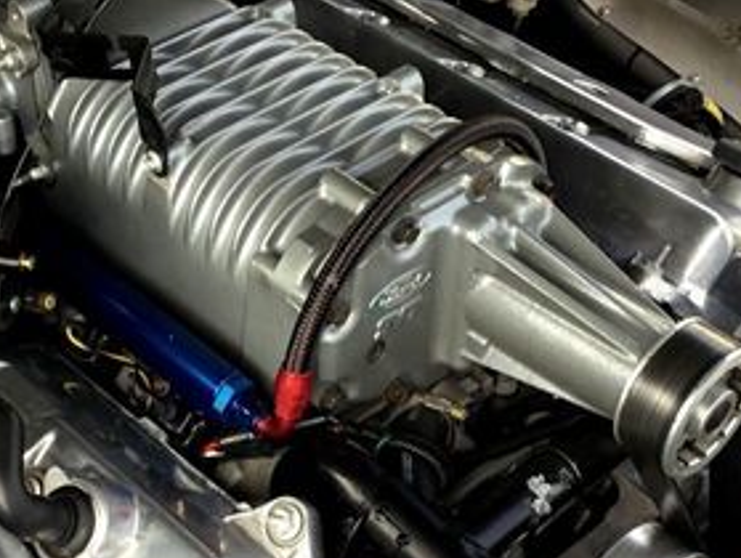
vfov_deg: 20.7
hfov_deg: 27.3
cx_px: 274
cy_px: 335
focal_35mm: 71
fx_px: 1522
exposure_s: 1/120
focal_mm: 3.3
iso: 25
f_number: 2.4
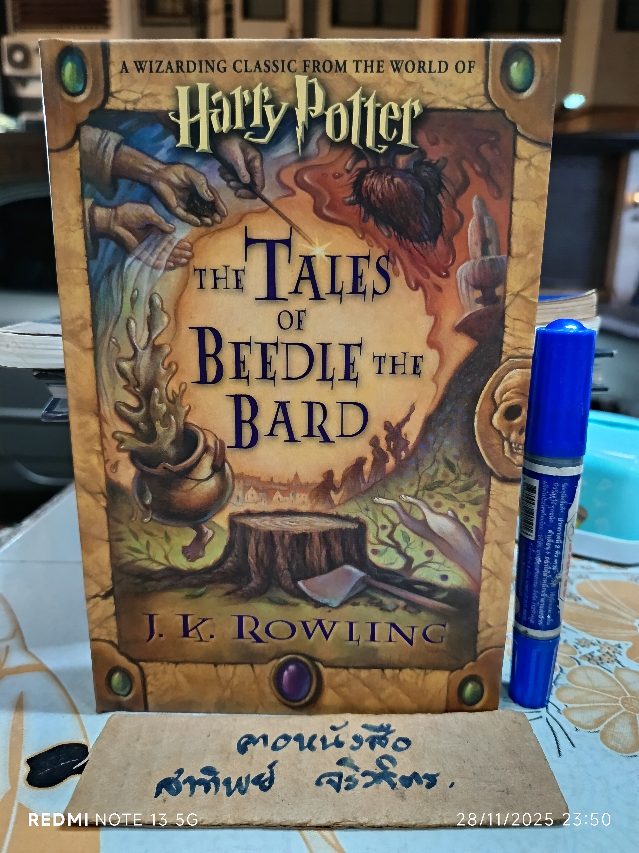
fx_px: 591
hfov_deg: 56.8
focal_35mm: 24
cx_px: 320
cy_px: 426
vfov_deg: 71.6
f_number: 1.7
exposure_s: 1/20
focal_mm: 5.31
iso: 2009
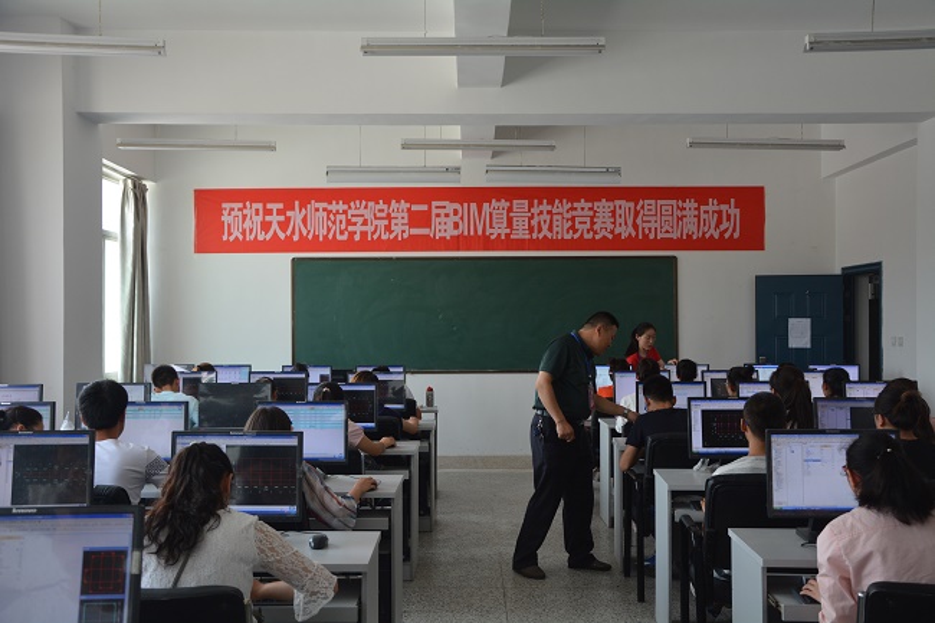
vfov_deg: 34.2
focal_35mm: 39
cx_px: 468
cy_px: 312
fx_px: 1013
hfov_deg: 49.6
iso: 400
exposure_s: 1/100
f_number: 5
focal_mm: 26
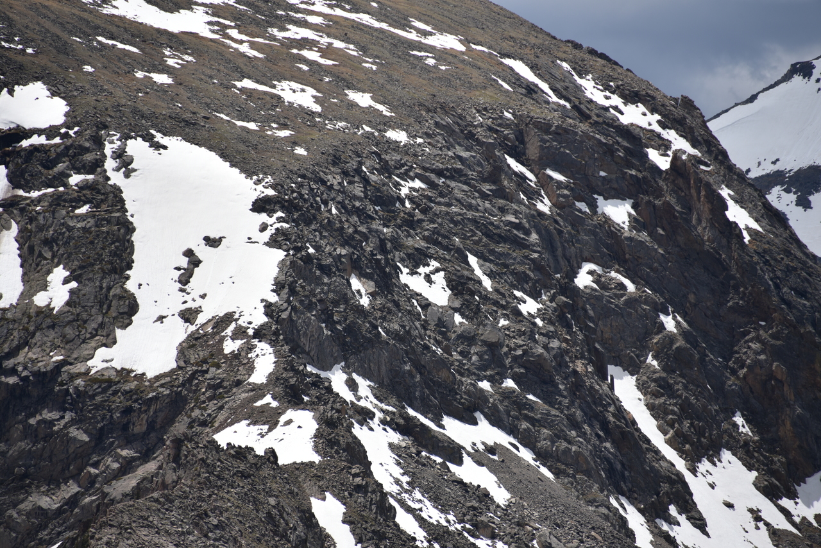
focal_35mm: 300
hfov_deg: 6.9
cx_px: 410
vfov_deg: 4.6
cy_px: 274
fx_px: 6843
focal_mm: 300
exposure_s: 1/640
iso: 100
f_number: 8
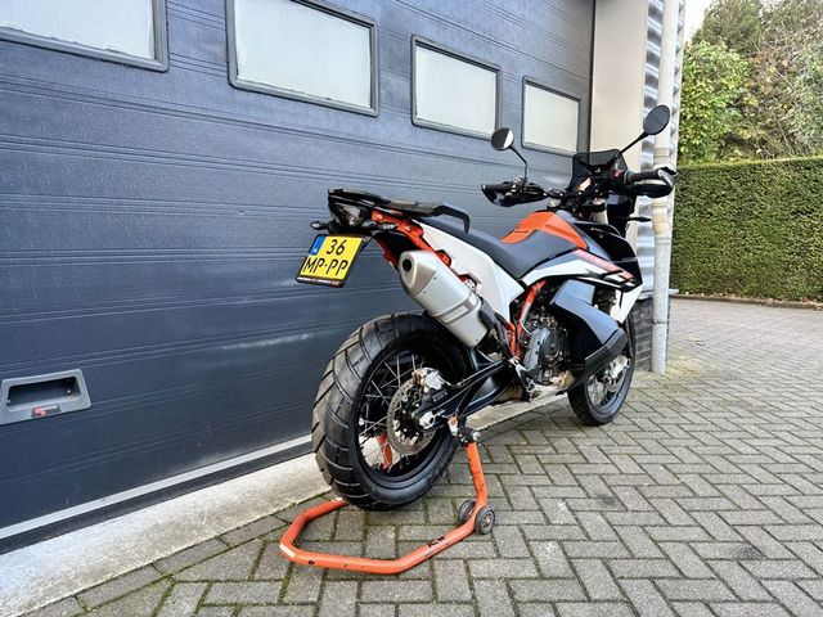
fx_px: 571
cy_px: 308
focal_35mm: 24
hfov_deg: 71.6
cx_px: 412
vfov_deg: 56.8
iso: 125
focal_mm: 6.86
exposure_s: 1/121
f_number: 1.78
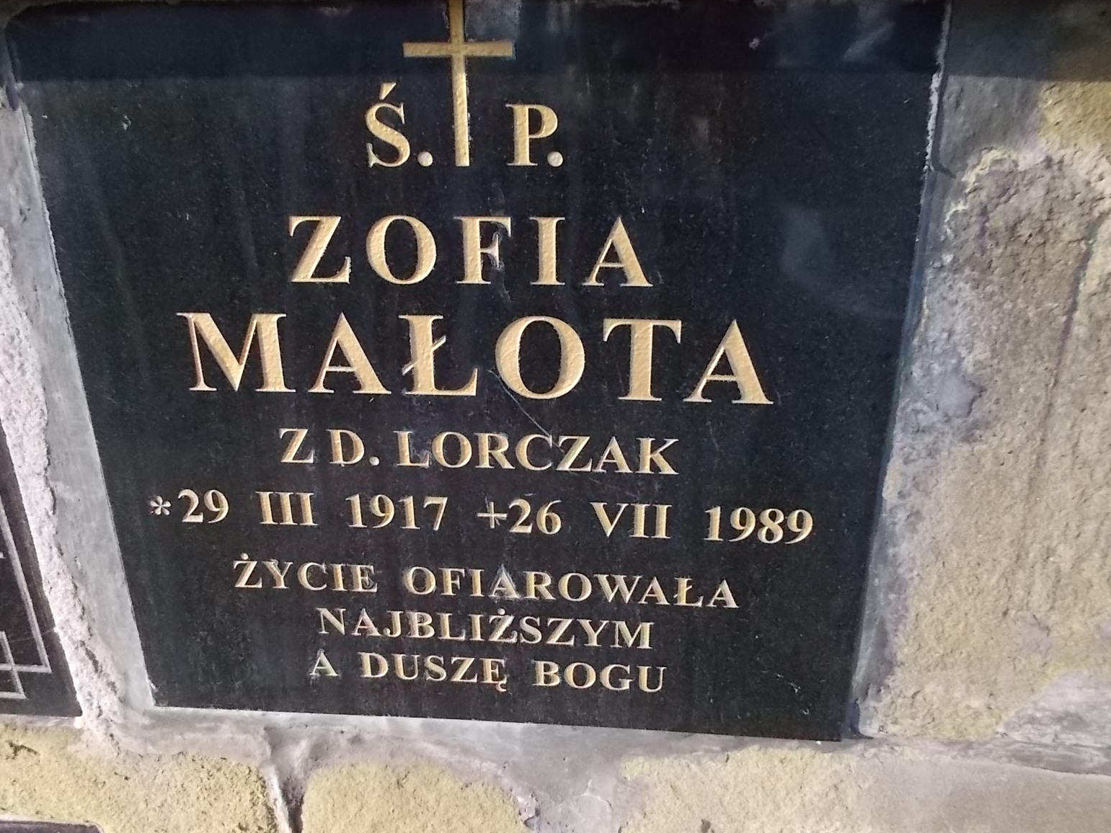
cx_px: 553
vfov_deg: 51.4
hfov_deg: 65.3
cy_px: 412
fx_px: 867
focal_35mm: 27
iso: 400
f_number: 8
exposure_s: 1/100
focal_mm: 4.6
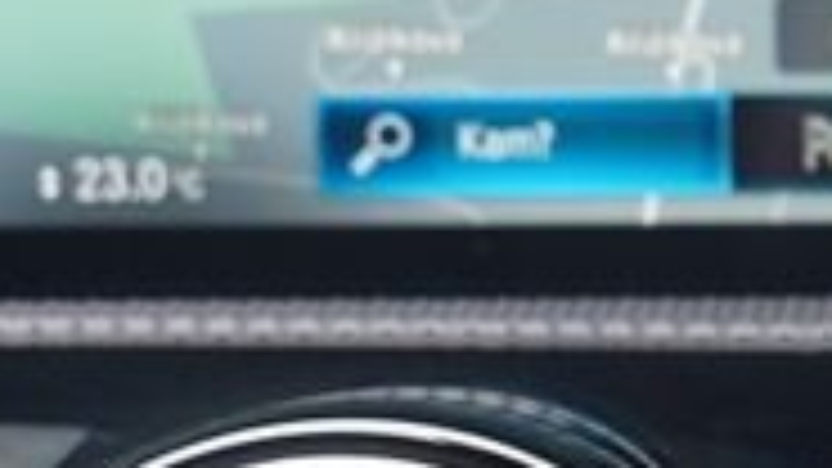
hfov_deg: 11.5
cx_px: 1183
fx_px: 3970
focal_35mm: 180
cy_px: 688
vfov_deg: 6.7
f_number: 4
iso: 800
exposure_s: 1/60
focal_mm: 31
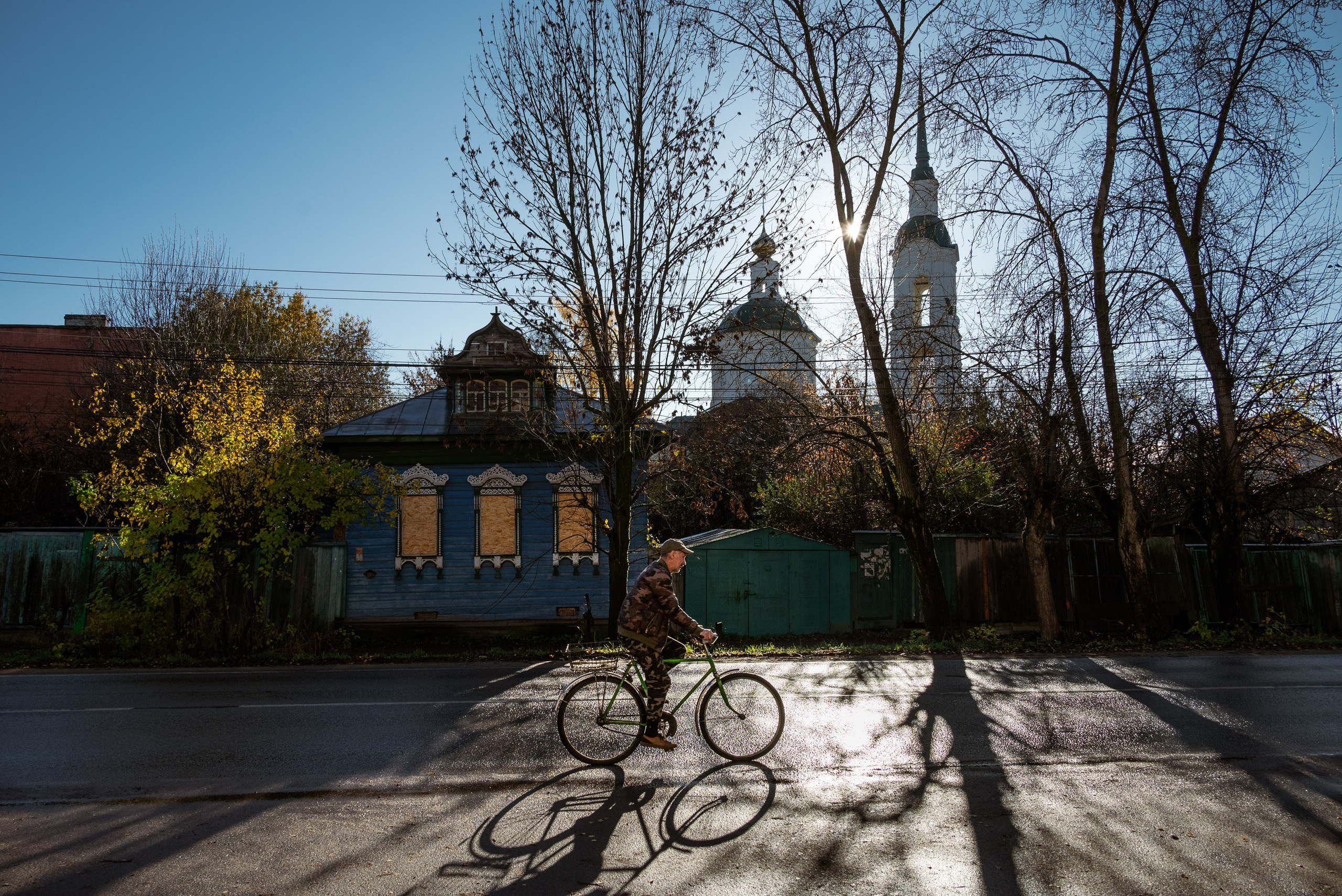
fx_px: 988
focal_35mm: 26
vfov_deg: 48.8
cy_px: 448
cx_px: 671
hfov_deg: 68.4
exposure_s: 1/1000
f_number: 6.7
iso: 140
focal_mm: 26.5
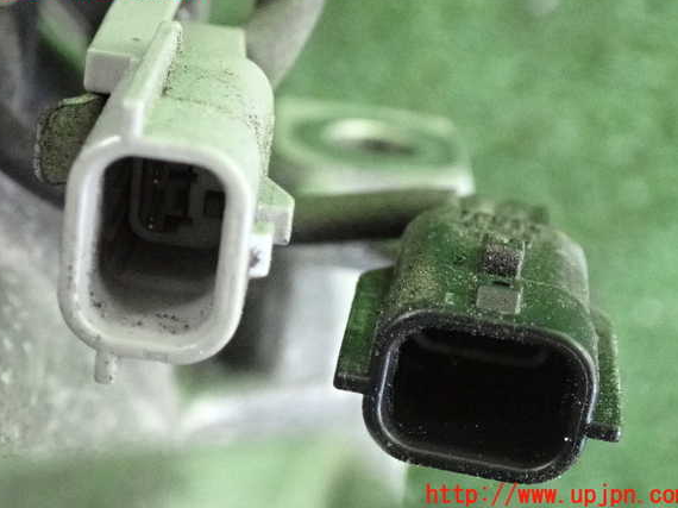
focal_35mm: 99
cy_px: 243
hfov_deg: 19.8
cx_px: 338
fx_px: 1938
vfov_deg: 14.9
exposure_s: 1/125
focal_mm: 16.79
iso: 5000
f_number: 4.7
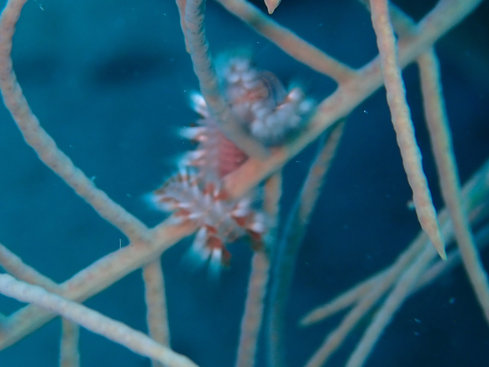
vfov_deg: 10.2
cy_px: 134
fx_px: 2062
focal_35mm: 146
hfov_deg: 13.5
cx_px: 229
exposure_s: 1/200
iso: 200
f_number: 6.3
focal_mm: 18
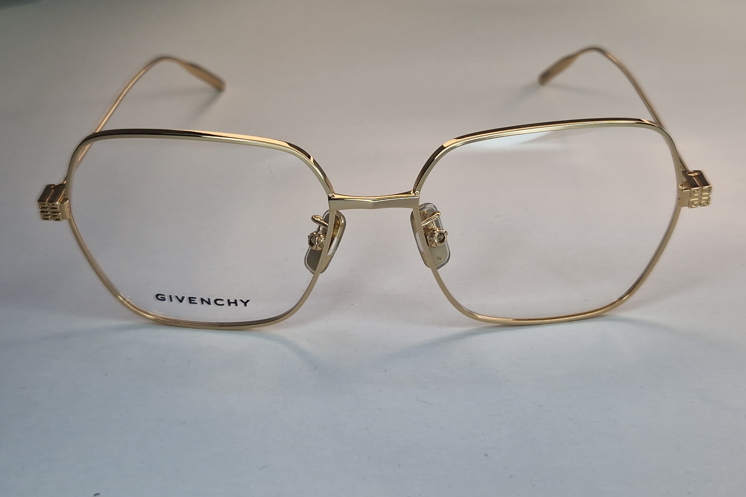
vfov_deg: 53.0
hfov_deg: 73.7
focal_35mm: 24
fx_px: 497
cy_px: 219
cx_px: 374
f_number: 1.8
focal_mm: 5.4
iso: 50
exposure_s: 1/227
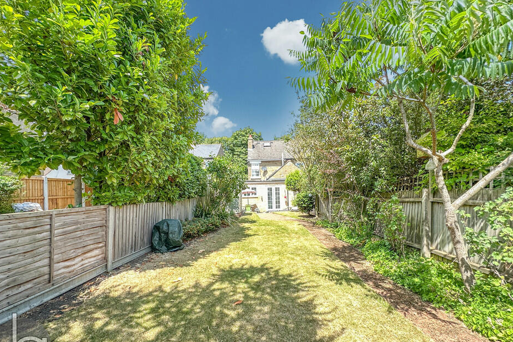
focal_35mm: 16
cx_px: 258
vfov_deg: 73.5
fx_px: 228
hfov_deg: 96.7
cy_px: 189
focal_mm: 2.22
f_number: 2.2
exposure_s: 1/110
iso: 40
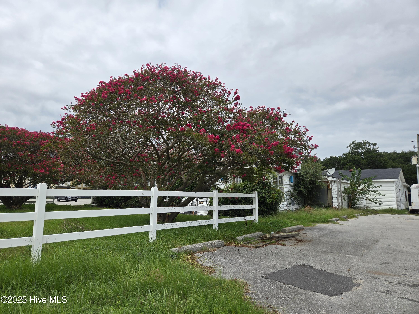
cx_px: 210
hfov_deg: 73.9
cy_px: 157
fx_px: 278
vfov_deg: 58.9
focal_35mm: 23
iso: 25
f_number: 1.8
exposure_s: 1/2151
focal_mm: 5.4
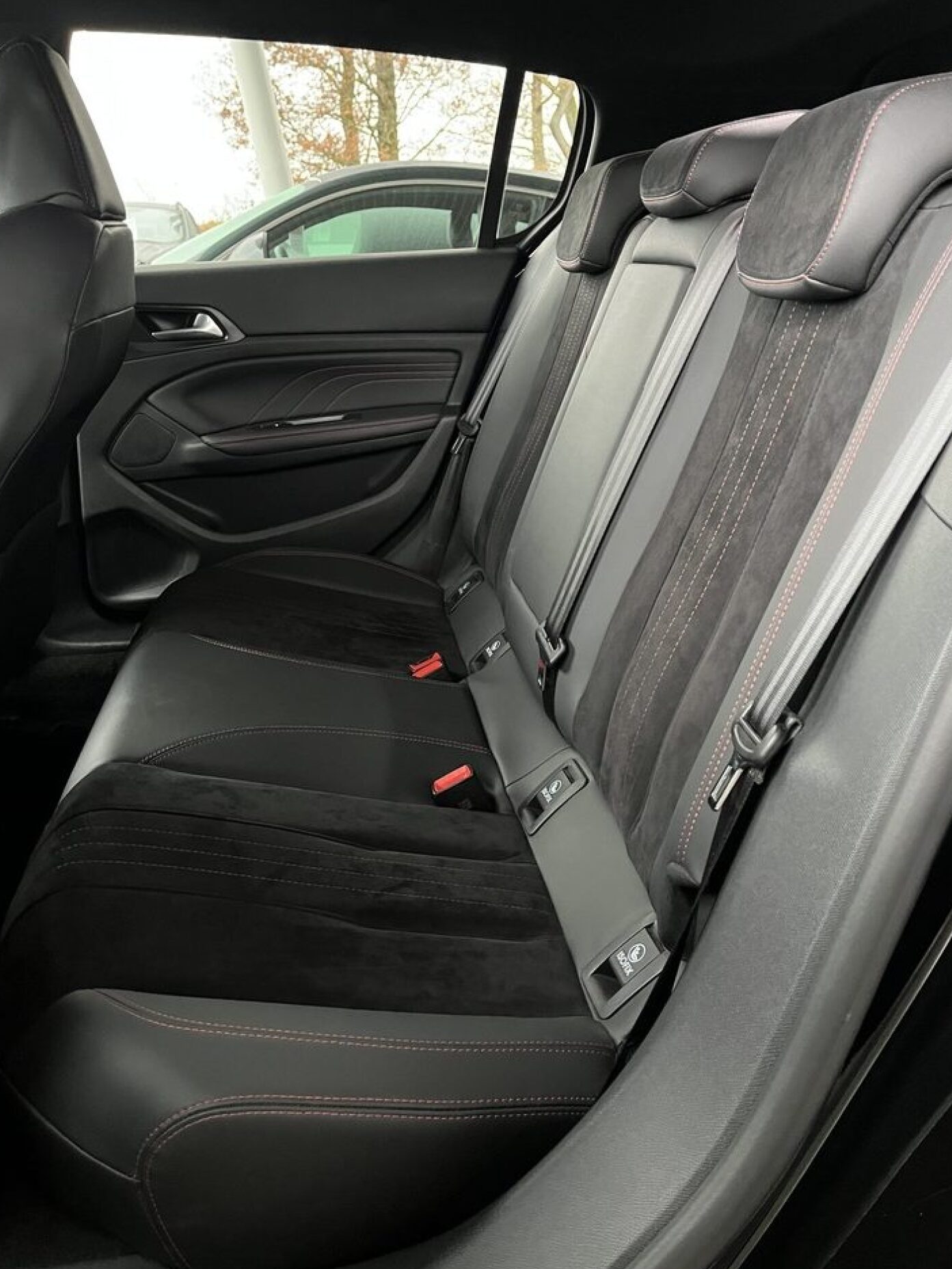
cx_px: 496
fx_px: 1027
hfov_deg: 49.7
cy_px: 605
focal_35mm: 28
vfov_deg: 63.4
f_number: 1.6
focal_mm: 5.1
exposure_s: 1/30
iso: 640
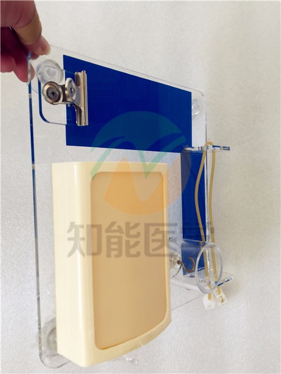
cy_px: 187
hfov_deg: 48.2
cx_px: 140
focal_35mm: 29
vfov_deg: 61.7
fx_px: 314
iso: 40
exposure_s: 1/17
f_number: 2.2
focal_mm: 4.15
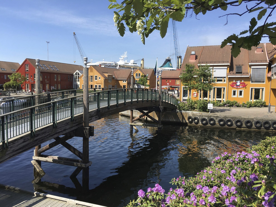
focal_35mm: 29
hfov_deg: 61.7
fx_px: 231
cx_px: 138
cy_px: 104
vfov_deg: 48.2
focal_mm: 4.15
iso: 25
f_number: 2.2
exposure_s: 1/1261
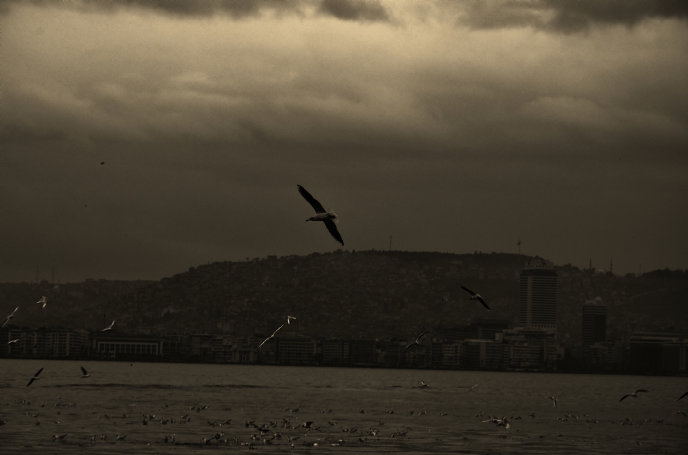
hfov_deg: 13.1
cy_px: 228
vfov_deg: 8.7
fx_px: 3003
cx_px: 344
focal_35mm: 158
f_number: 9
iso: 400
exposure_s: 1/250
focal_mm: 105
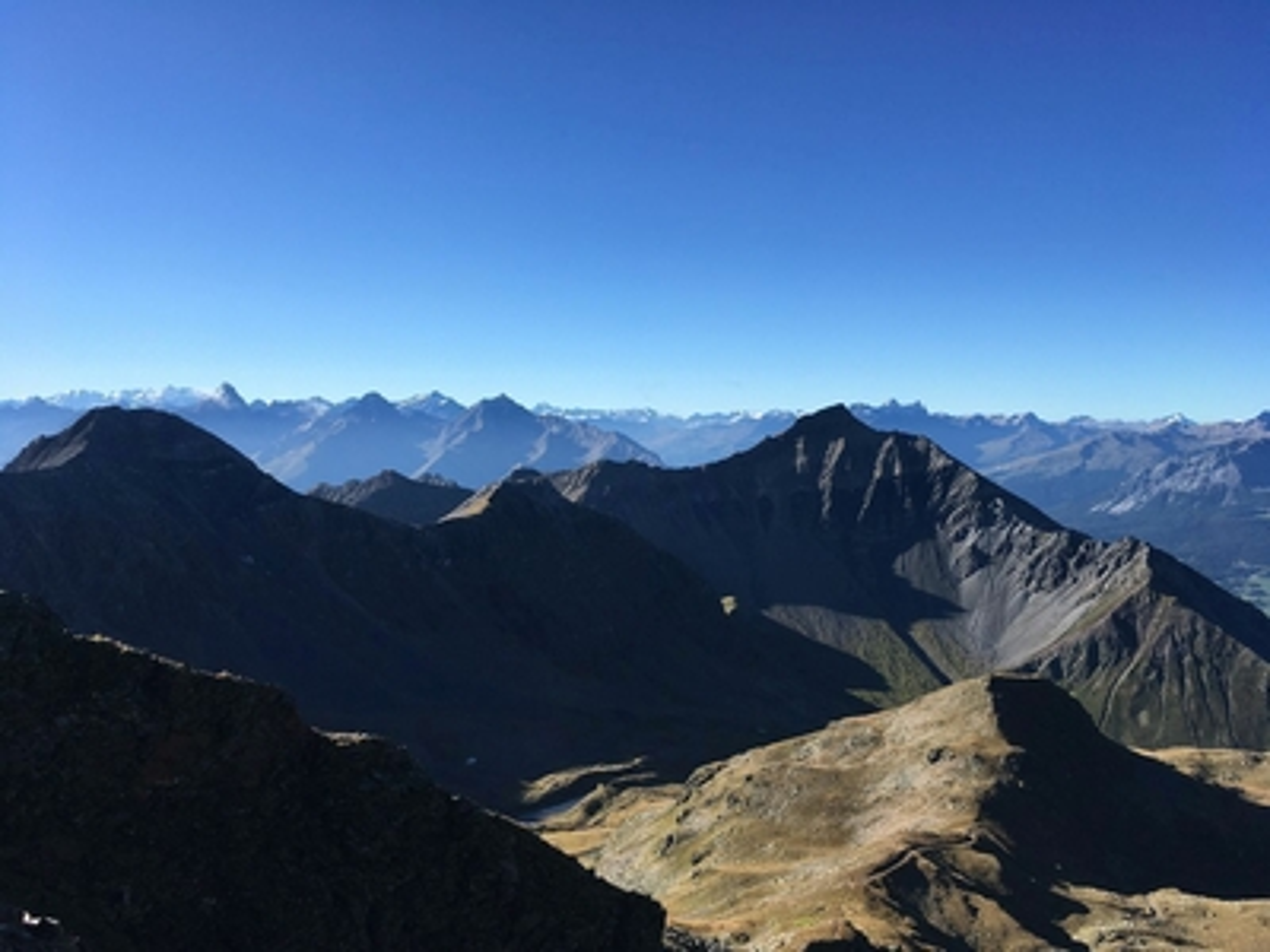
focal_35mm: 29
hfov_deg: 61.7
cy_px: 476
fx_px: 1064
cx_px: 635
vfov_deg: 48.2
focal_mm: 4.15
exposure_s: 1/1374
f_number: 2.2
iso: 25
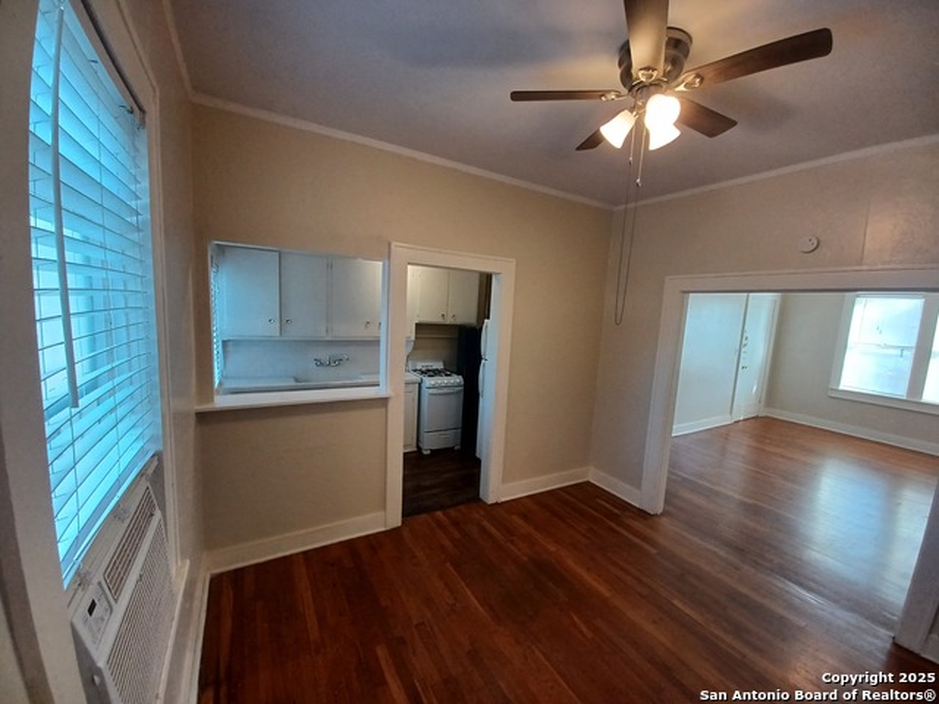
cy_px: 352
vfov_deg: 89.9
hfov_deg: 106.2
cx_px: 470
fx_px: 353
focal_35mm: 13
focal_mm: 1.42
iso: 100
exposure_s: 1/60
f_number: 2.2
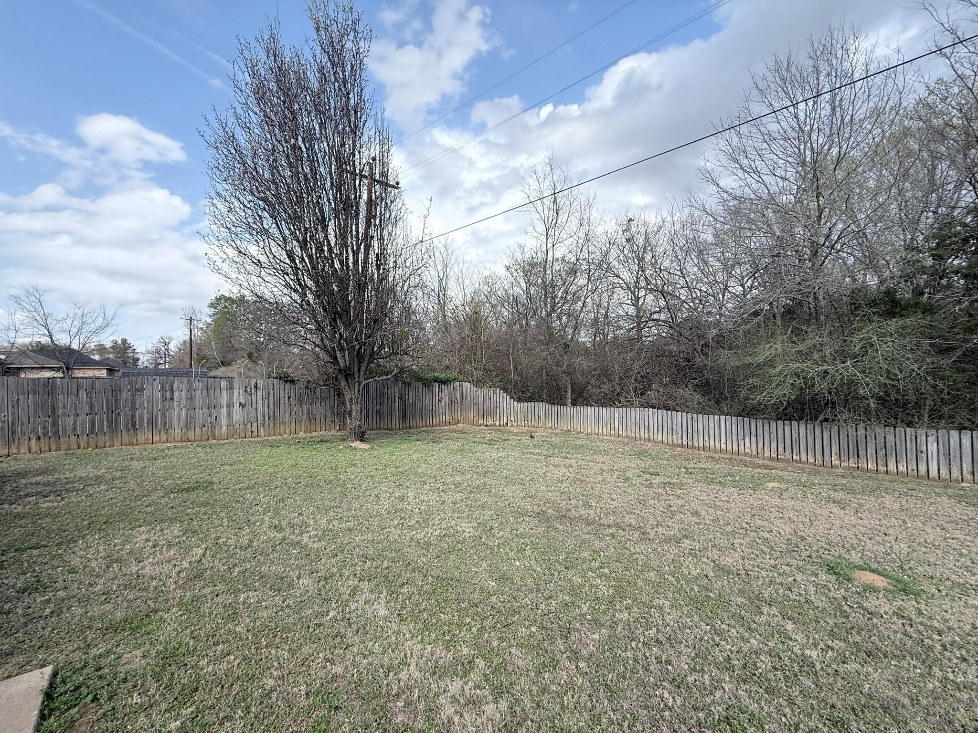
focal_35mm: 14
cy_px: 366
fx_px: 396
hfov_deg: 102.1
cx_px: 489
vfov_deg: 85.7
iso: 64
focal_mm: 2.22
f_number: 2.2
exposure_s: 1/1698
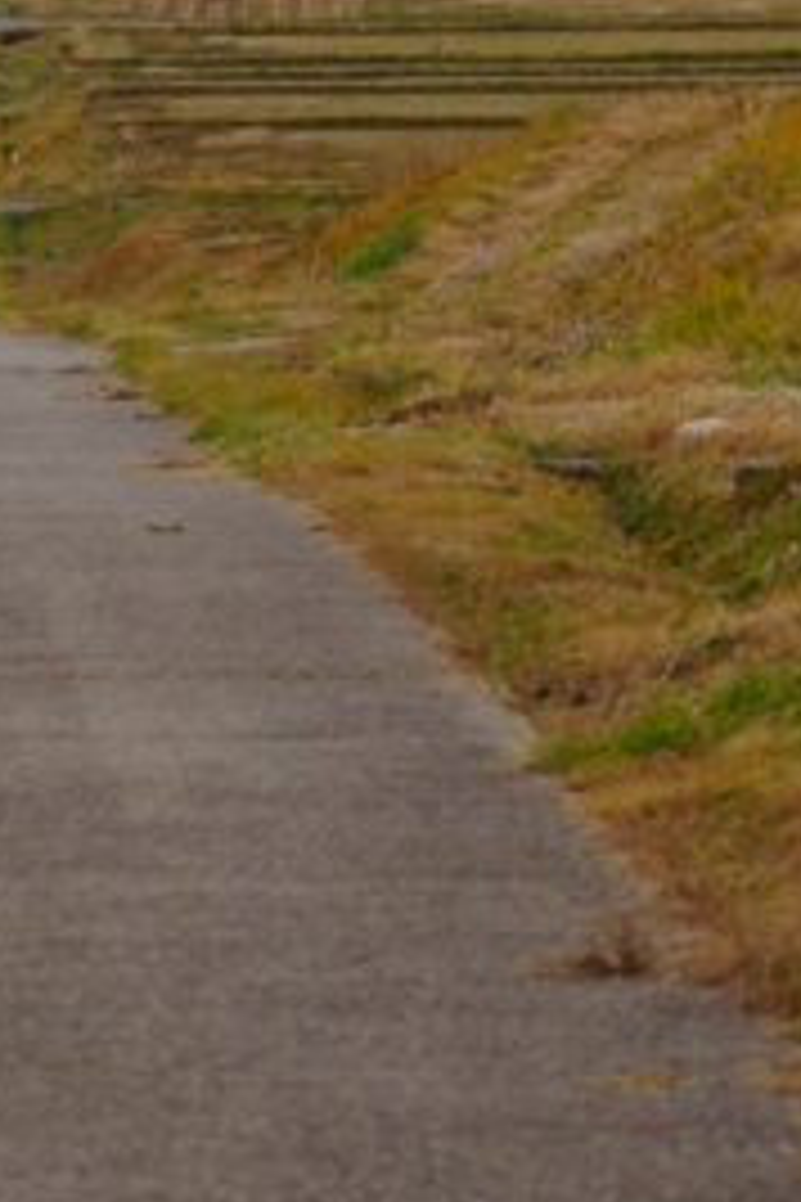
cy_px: -77
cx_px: -52
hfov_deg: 3.8
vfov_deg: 5.7
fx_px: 12014
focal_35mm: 360
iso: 100
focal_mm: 80
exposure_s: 1/160
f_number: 6.3
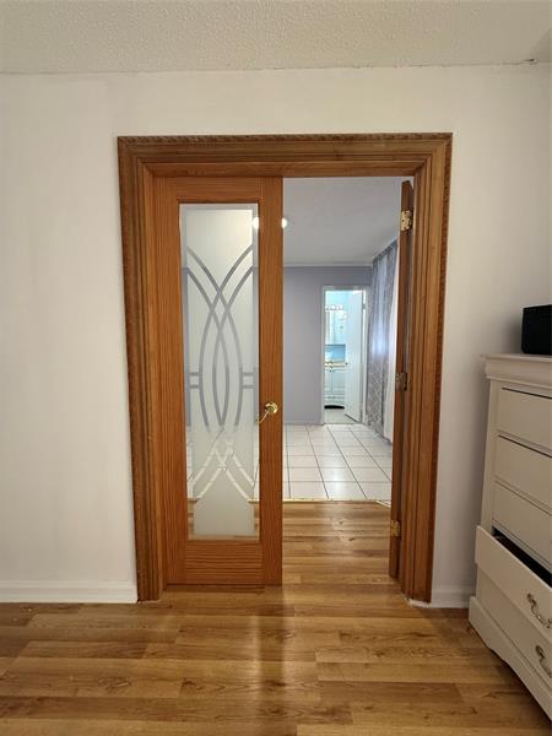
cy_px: 368
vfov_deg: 102.1
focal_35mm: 14
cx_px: 276
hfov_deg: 85.7
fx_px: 298
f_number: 2.2
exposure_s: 1/99
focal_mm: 2.22
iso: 200
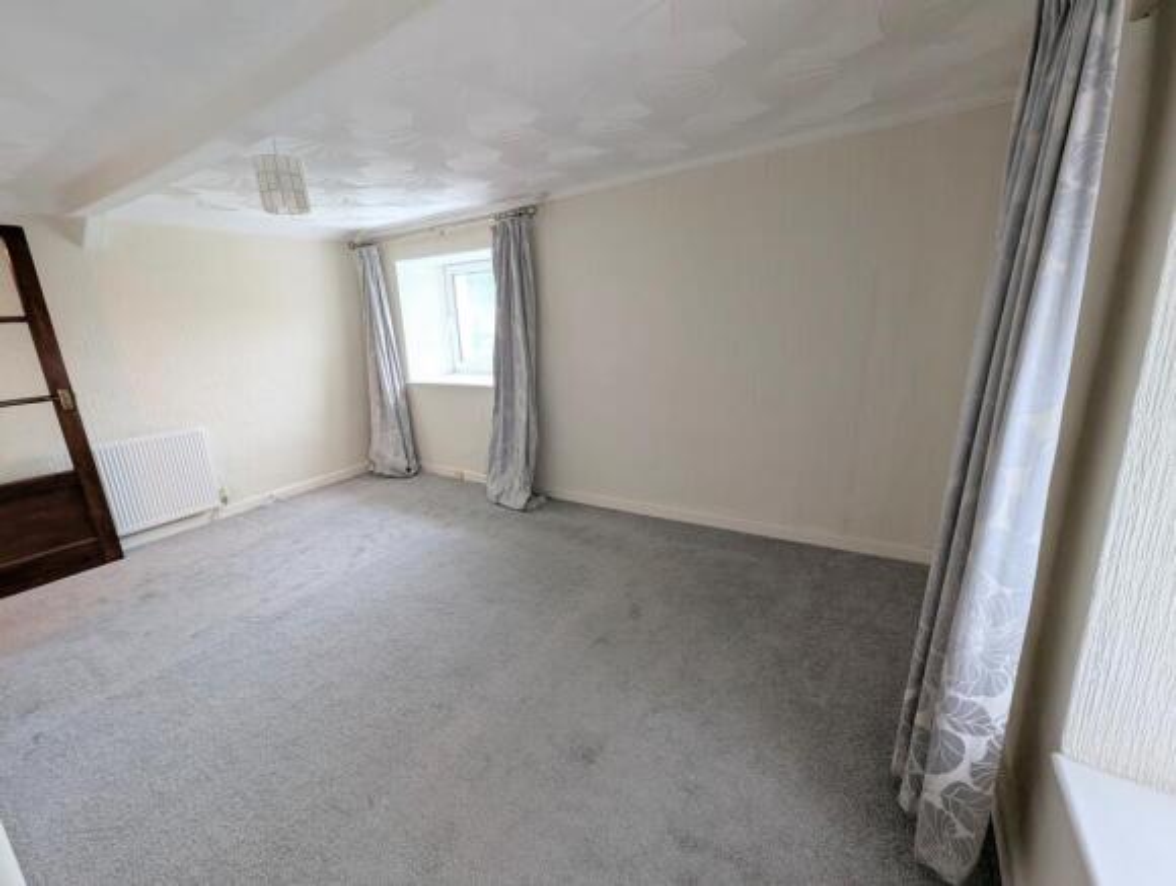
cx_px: 588
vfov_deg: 90.1
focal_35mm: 13
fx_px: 442
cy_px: 443
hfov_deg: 106.1
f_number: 2.2
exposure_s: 1/23.8
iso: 77
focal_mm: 1.95
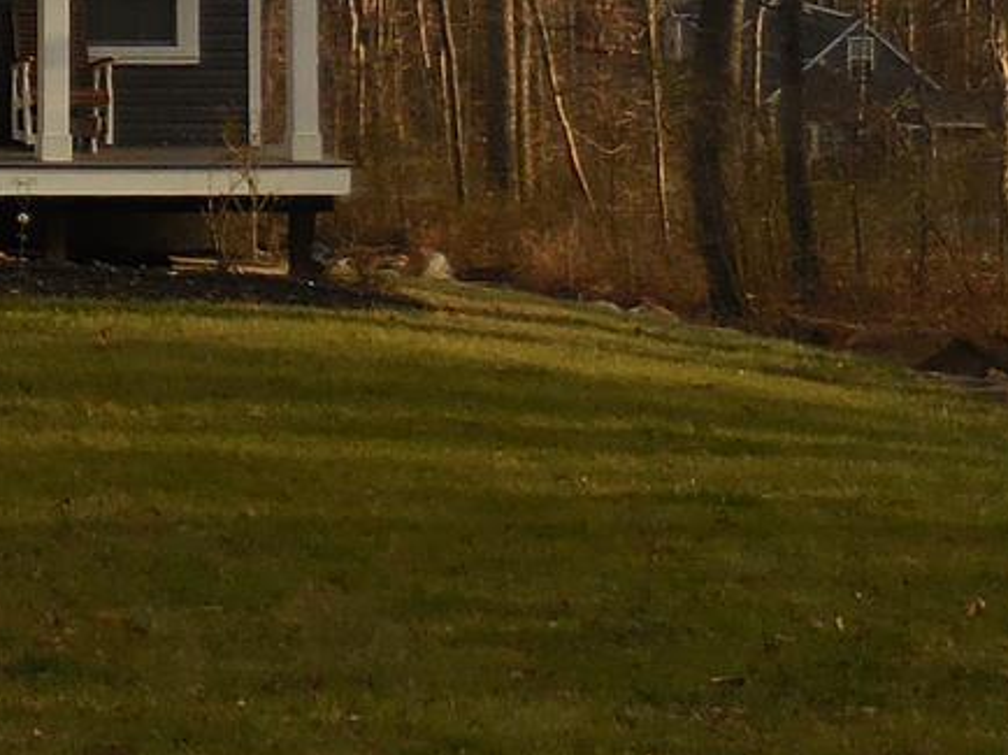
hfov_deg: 15.7
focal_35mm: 118
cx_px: -372
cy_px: -339
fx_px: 3434
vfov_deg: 12.0
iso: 125
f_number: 3.3
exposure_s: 1/500
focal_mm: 4.5
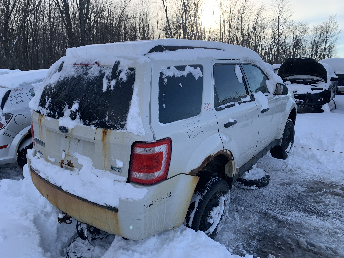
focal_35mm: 26
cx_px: 172
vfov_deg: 53.1
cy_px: 129
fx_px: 258
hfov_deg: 67.3
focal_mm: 4.25
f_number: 1.8
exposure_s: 1/849
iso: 25
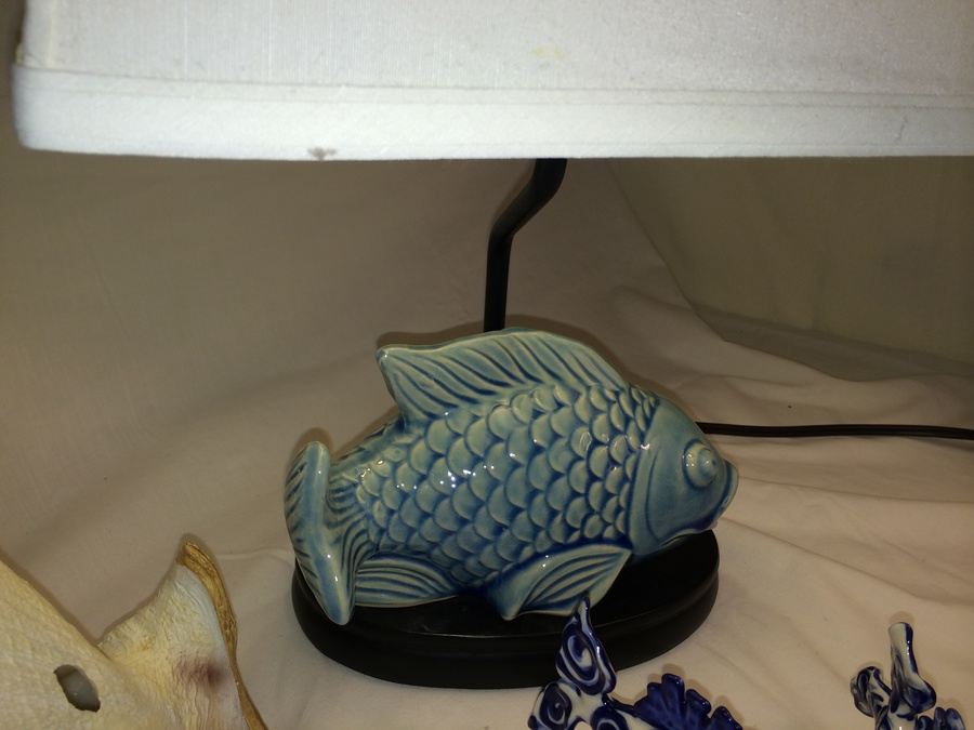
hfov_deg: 60.0
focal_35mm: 30
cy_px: 365
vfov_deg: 46.8
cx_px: 487
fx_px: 844
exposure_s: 1/118
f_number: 2.2
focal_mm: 4.12
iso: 32
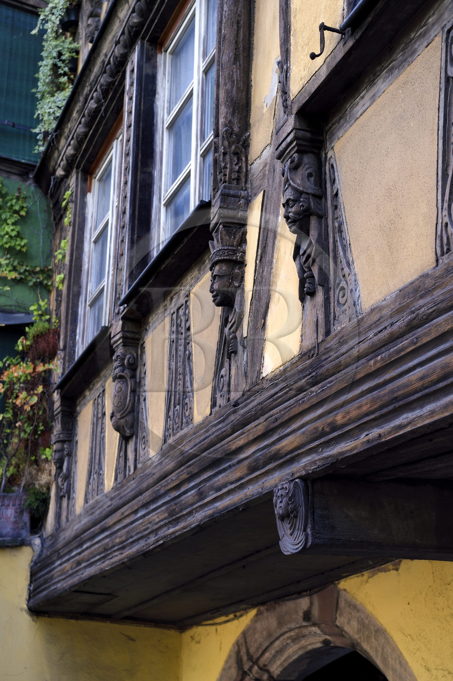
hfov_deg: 23.4
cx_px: 226
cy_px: 340
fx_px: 1096
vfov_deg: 34.5
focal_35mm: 58
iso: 200
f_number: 5.6
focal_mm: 58
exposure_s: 1/125
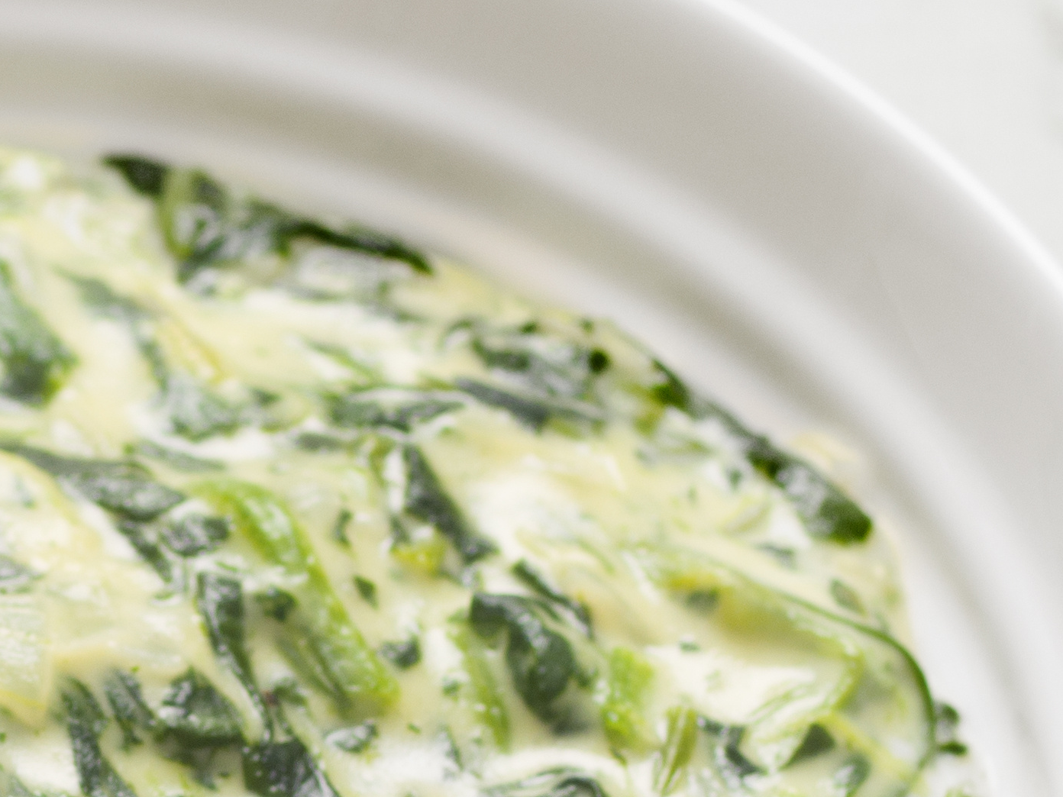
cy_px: 707
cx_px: -96
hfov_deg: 6.0
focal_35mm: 331
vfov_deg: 4.5
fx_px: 10164
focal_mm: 50
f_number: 4
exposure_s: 1/160
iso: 200
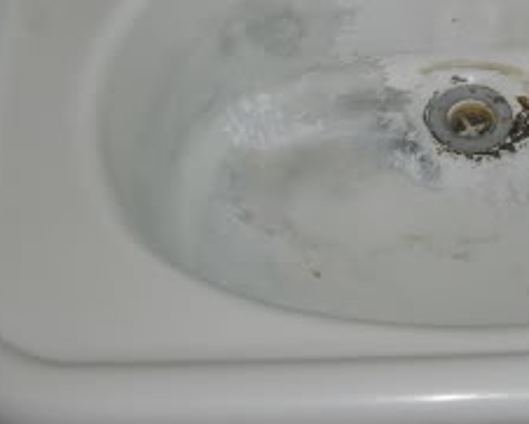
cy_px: -75
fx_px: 1645
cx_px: 433
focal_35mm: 105
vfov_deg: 14.3
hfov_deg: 18.1
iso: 64
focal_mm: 6.2
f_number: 2.8
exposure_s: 1/100
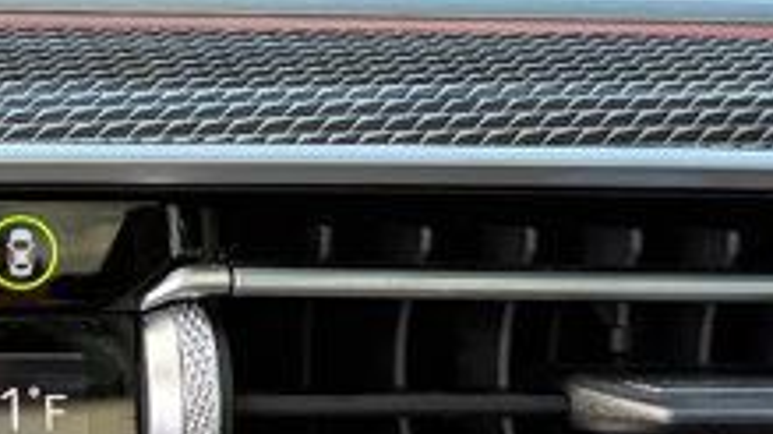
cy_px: 159
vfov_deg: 9.9
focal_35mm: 122
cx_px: -201
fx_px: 2500
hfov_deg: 16.7
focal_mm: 6.76
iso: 125
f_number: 1.78
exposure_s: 1/304
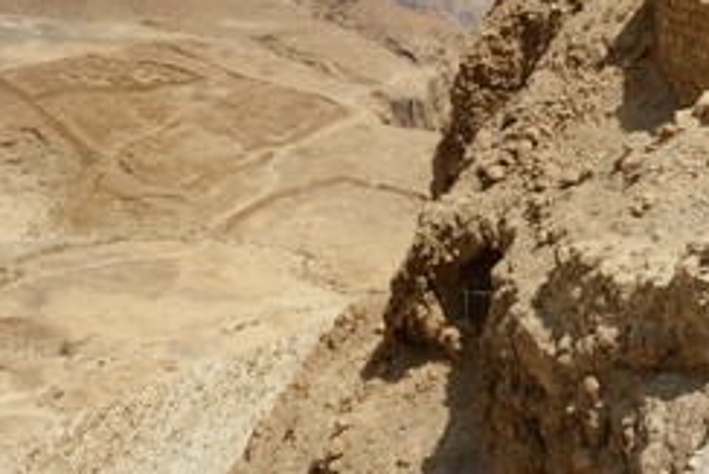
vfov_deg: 24.5
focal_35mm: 55
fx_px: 1084
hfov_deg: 34.7
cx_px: 604
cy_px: 163
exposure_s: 1/320
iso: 200
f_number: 11
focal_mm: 32
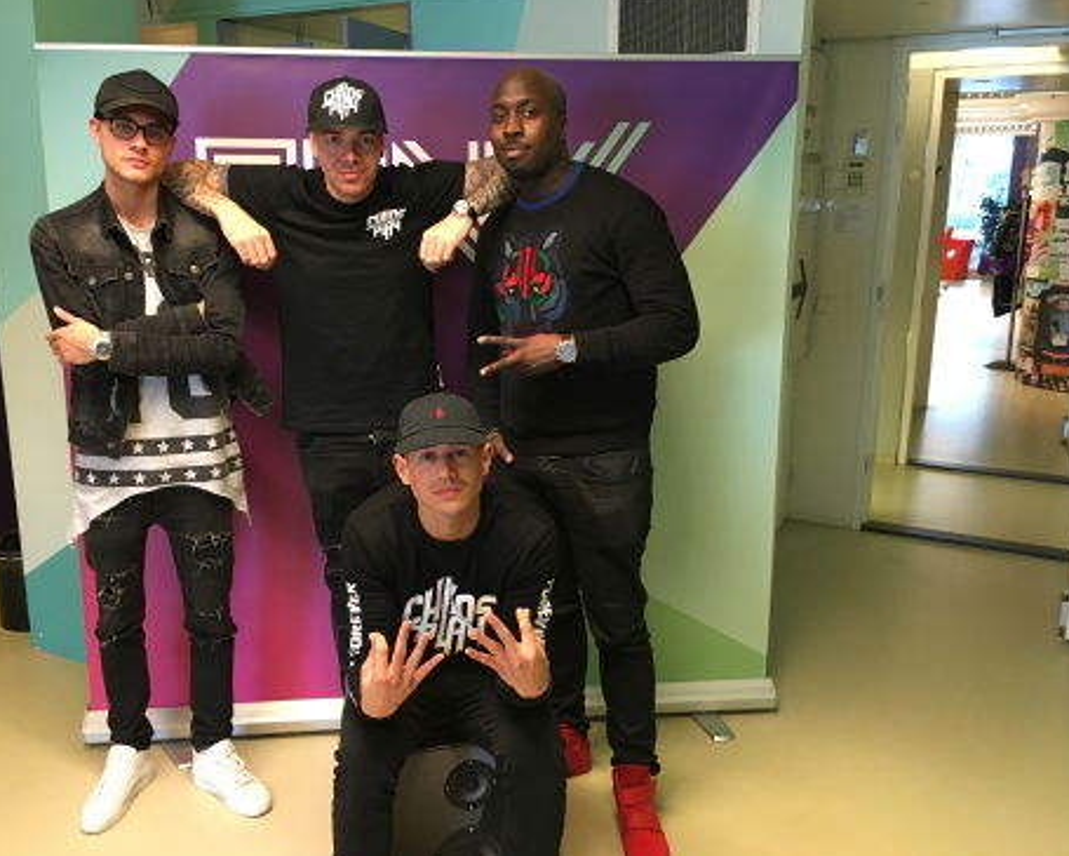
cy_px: 427
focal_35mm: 31
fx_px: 981
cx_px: 500
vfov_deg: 47.1
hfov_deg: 57.1
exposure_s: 1/33
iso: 200
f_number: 2.2
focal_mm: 4.15
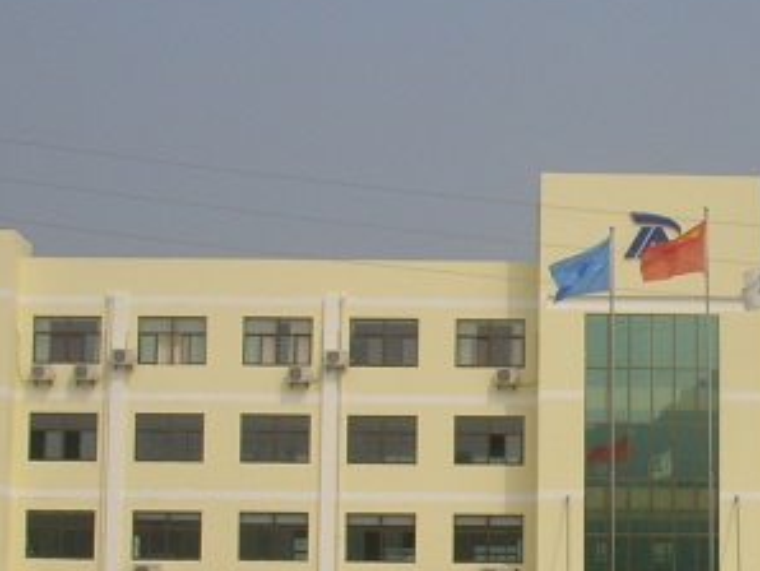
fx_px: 2241
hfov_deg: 19.0
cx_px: 648
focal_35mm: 102
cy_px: 400
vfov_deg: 14.5
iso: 50
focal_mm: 7.8
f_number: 7.4
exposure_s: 1/569
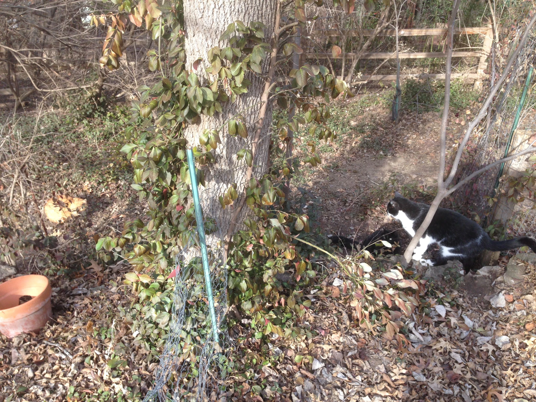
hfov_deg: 55.4
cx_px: 268
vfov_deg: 42.9
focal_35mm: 33
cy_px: 201
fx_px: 511
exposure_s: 1/257
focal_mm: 4.12
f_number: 2.4
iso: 50
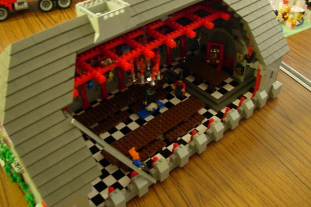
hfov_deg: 46.4
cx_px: 155
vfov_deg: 31.9
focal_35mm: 42
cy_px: 104
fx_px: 363
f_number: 2.8
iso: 200
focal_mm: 7.8
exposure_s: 1/3.5
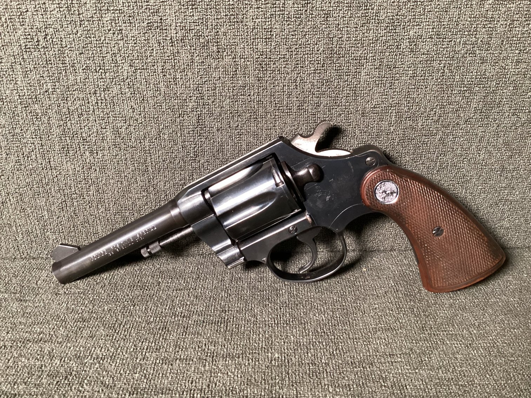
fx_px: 476
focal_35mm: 31
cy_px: 199
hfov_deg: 58.3
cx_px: 266
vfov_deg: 45.4
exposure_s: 1/40
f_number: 2.4
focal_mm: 3.3
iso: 400
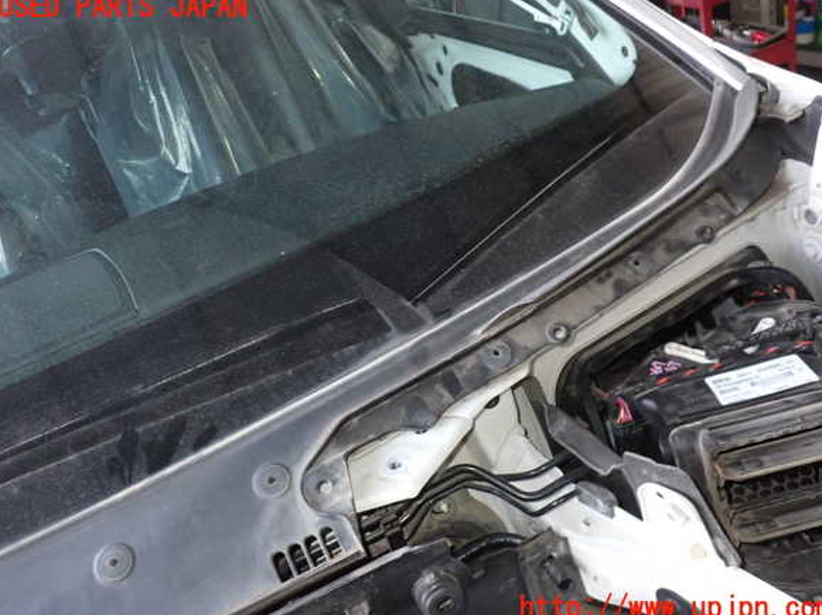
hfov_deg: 58.4
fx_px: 736
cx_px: 415
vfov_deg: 45.4
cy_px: 308
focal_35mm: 31
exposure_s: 1/30
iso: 400
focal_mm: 5.4
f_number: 2.3
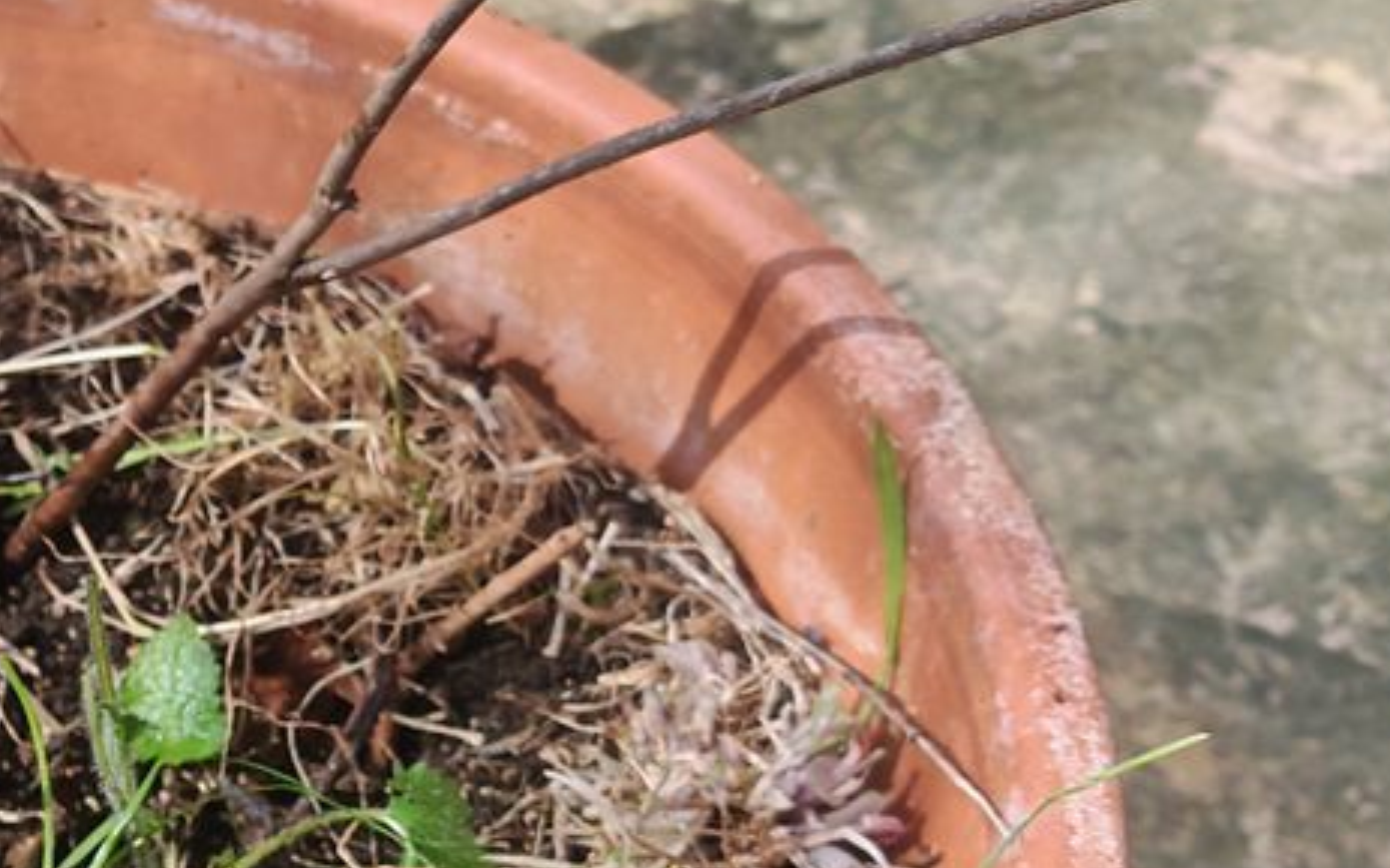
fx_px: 2499
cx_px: -126
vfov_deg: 19.5
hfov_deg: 28.4
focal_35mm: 66
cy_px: 697
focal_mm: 6.83
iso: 100
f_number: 2
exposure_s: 1/2100
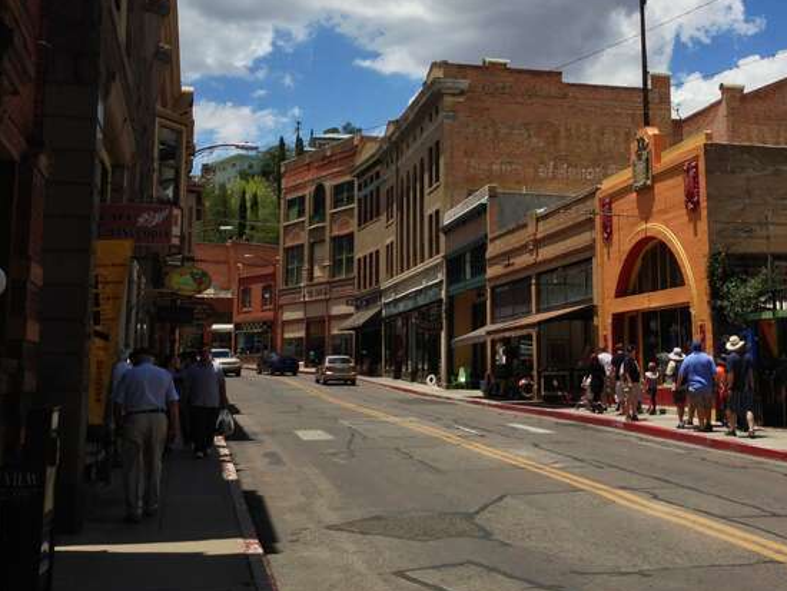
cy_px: 215
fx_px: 1092
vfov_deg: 30.1
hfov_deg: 39.2
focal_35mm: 48
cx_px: 524
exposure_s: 1/2262
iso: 50
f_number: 2.4
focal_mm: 4.13
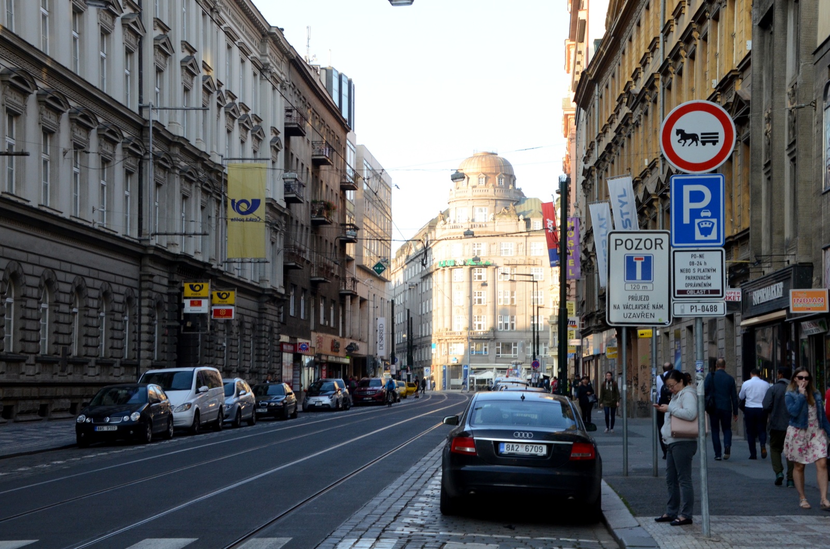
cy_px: 274
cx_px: 415
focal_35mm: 69
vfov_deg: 19.6
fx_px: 1587
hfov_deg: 29.3
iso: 1250
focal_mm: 46
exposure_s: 1/320
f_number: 9
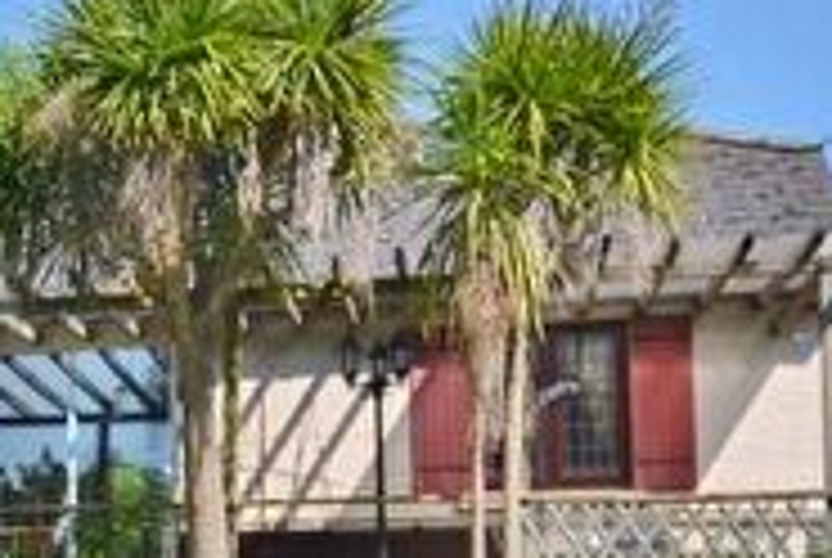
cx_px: 126
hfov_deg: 28.7
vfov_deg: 19.6
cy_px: 547
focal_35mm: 68
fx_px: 1574
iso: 100
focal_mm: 12
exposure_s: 1/250
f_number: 7.1
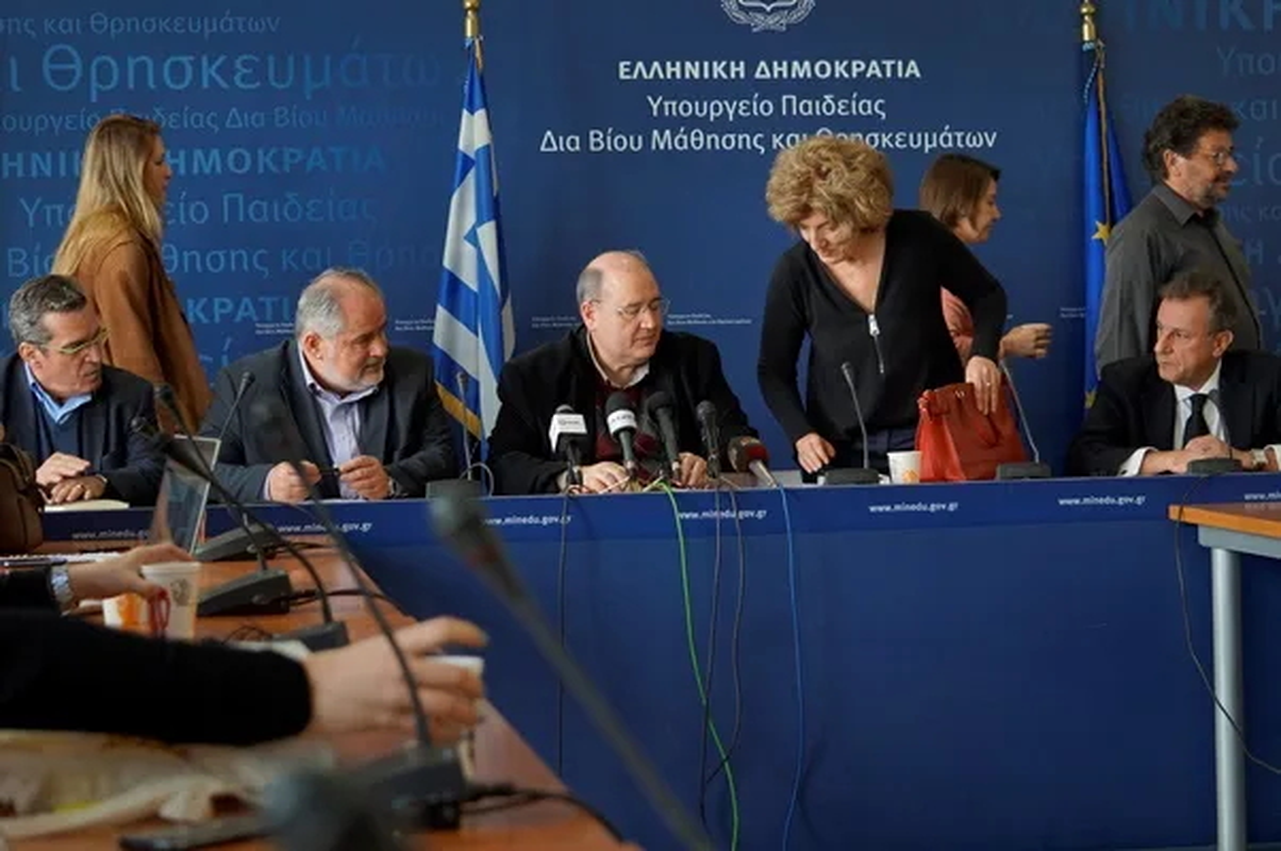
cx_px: 640
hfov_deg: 24.6
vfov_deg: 16.5
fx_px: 2932
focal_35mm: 82
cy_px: 426
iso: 500
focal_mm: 55
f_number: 4.5
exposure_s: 1/160
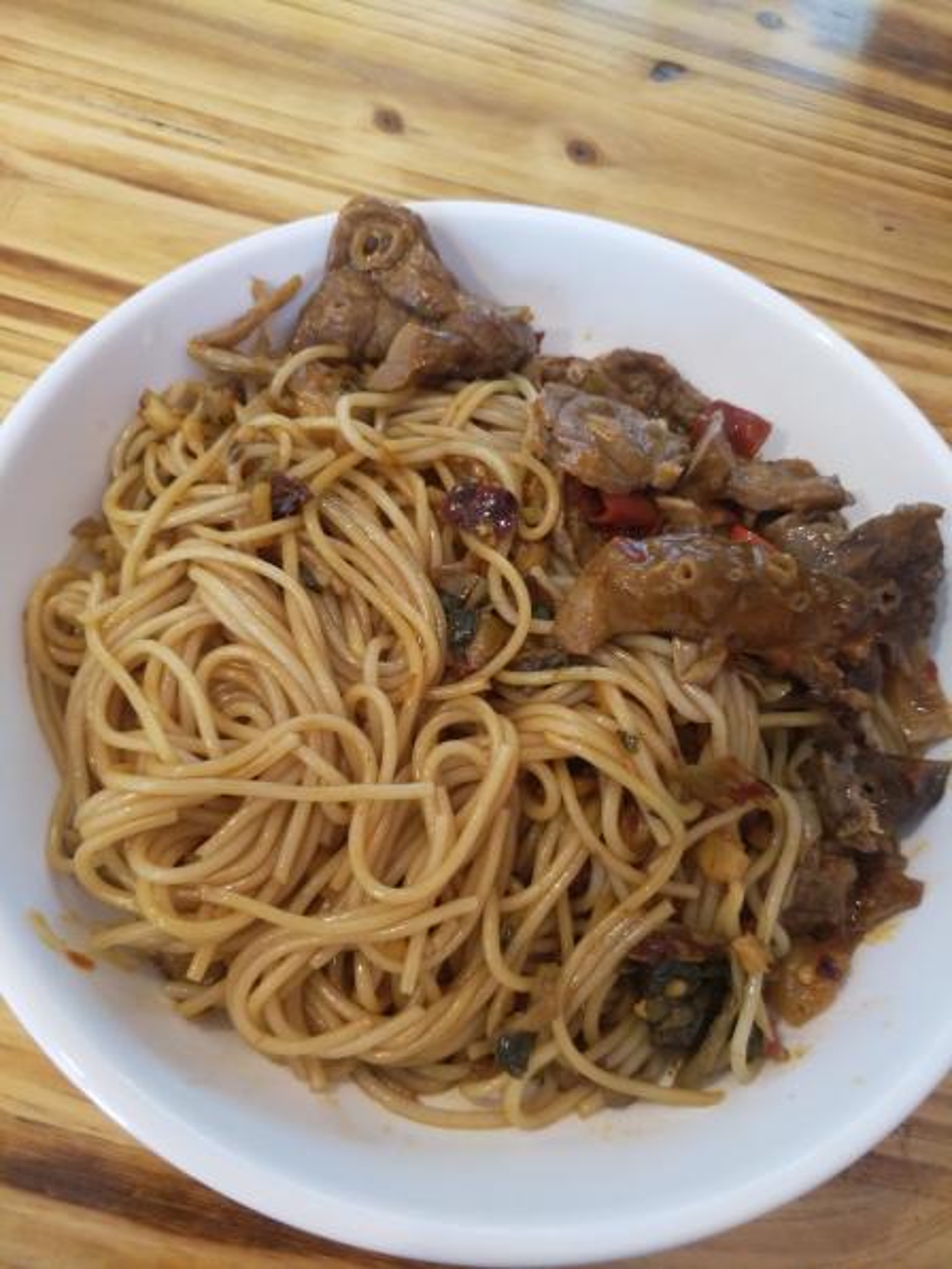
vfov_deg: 76.4
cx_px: 476
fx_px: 806
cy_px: 634
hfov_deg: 61.1
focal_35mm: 22
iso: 272
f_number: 2
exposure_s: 1/33.3
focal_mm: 3.79
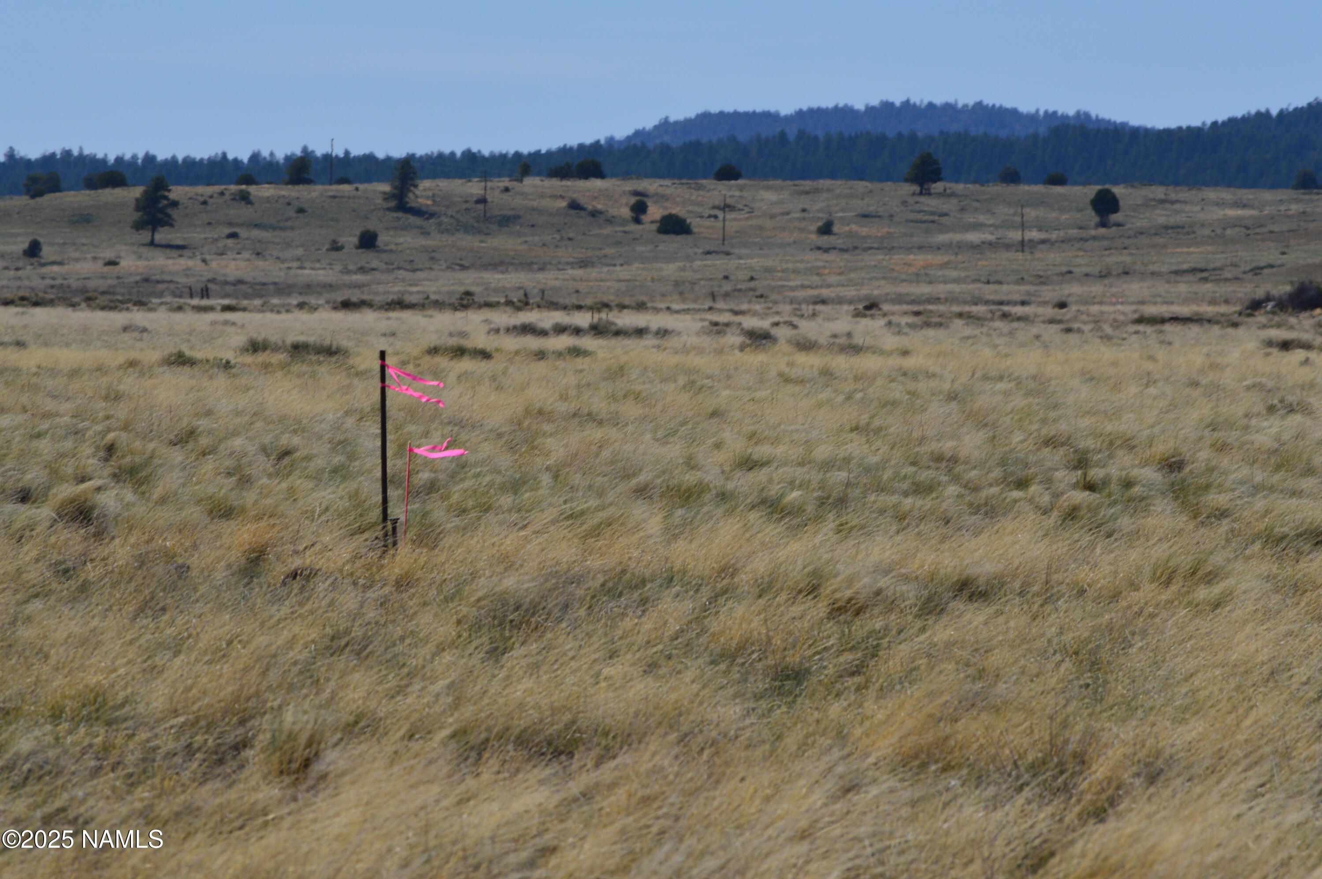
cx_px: 661
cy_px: 440
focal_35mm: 300
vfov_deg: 4.6
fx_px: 11006
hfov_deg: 6.9
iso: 220
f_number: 11
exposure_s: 1/500
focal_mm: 200
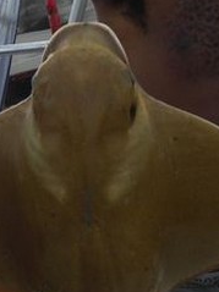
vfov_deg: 19.6
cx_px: 66
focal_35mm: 100
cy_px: 88
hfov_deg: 14.7
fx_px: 844
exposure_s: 1/640
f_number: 4
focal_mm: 7.9
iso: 80
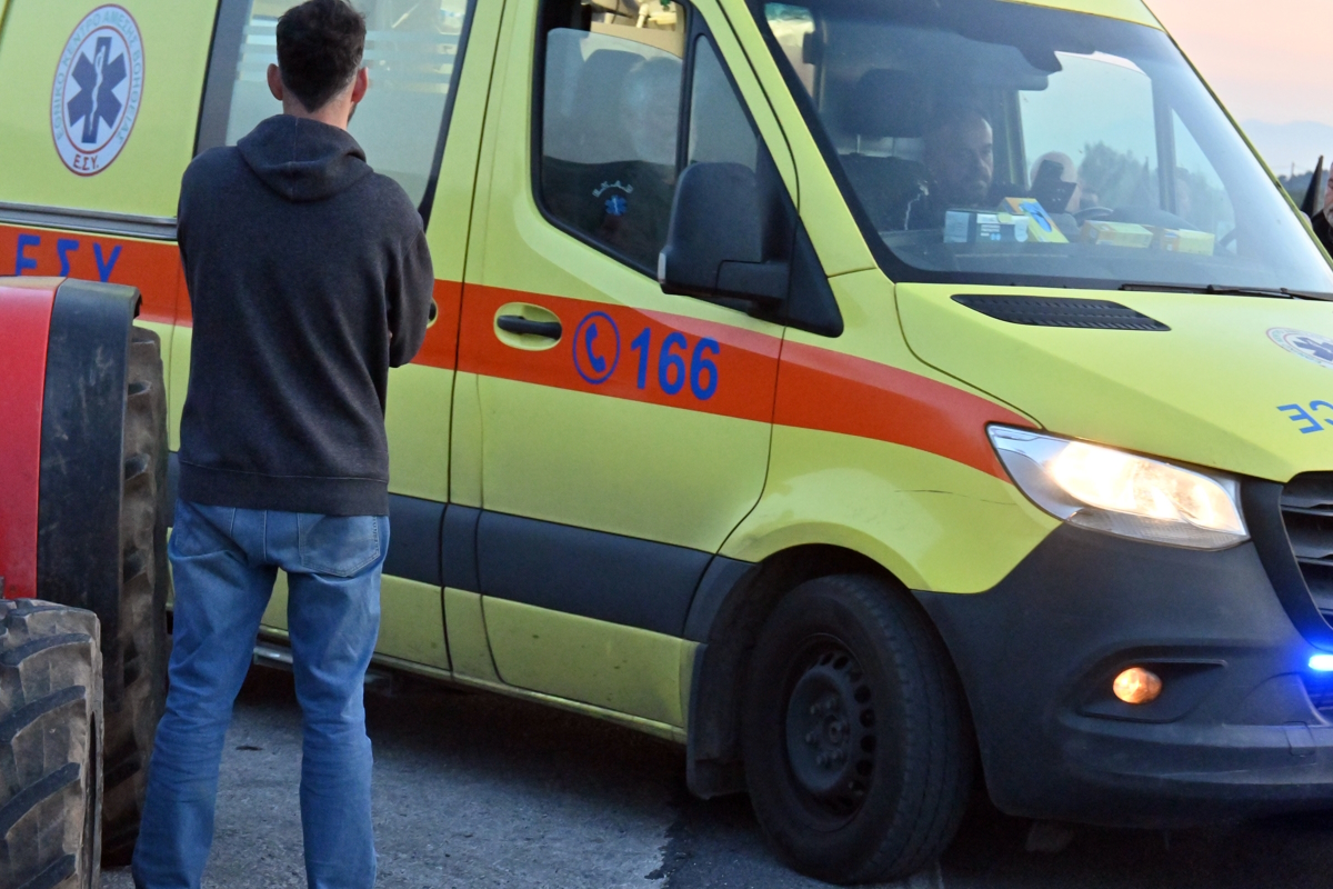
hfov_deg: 27.0
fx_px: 2777
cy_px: 444
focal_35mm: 75
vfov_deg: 18.2
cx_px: 666
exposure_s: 1/400
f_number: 6.3
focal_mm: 50
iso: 3200
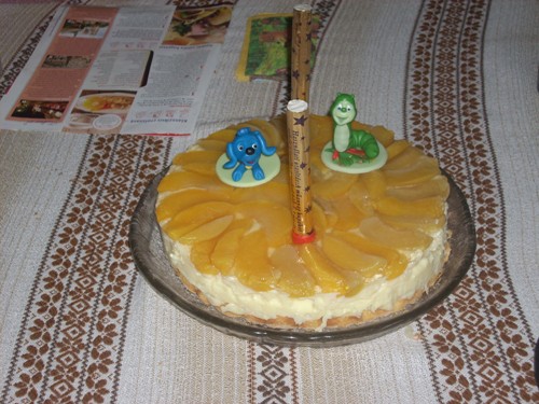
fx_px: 1012
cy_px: 202
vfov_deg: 22.6
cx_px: 270
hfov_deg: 29.8
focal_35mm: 65
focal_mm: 10.7
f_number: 3.8
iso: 64
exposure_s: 1/60
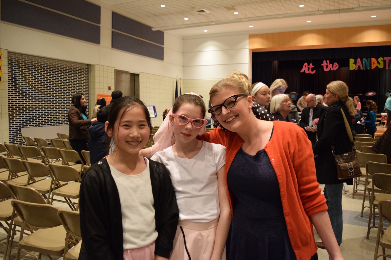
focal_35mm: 27
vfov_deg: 47.9
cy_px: 130
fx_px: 293
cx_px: 196
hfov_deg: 67.4
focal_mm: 18
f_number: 4
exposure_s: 1/30
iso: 2200
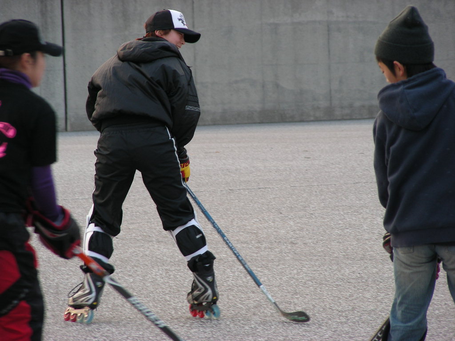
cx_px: 228
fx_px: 3536
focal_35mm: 269
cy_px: 170
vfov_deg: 5.5
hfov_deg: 7.4
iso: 61
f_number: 3.5
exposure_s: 1/68
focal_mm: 44.8
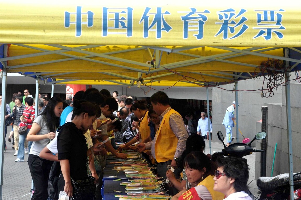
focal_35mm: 82
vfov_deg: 16.6
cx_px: 149
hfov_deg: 24.8
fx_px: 685
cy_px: 99
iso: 800
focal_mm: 52
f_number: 10
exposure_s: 1/320
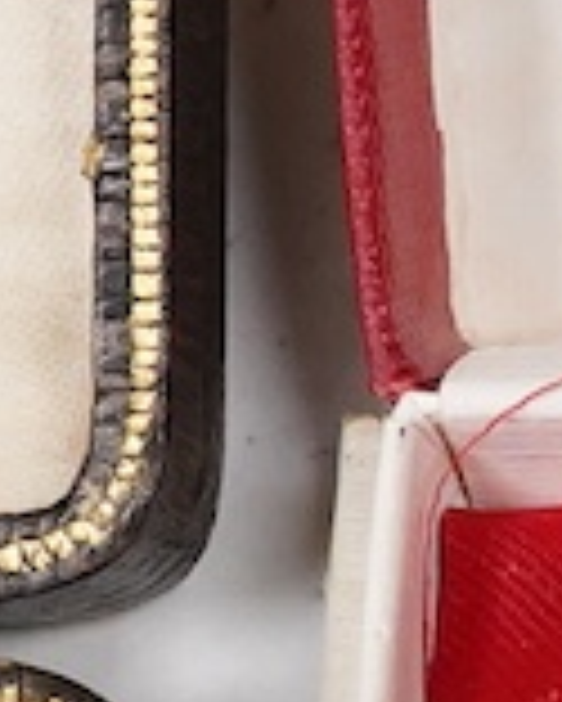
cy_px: 252
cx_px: 1648
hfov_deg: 4.9
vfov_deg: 6.3
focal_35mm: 305
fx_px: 6335
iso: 2500
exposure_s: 1/100
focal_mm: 30
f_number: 7.1
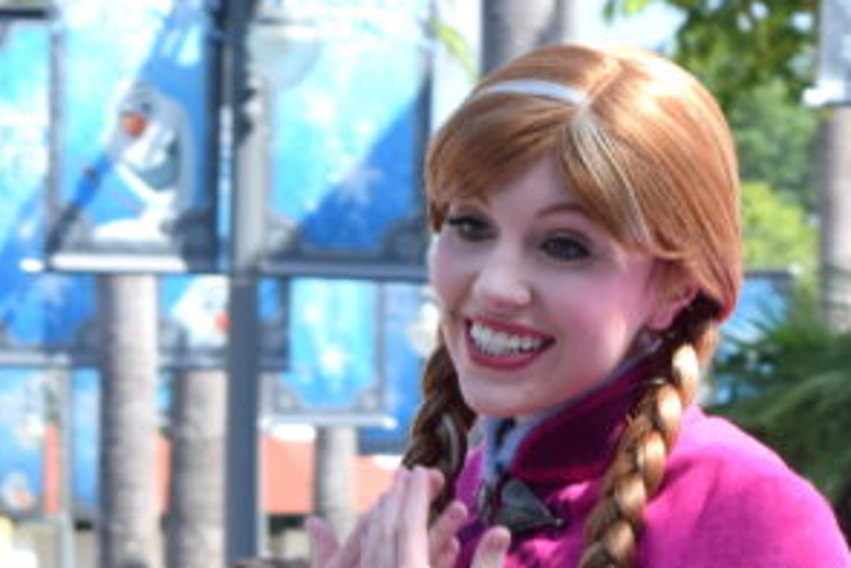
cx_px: 464
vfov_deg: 4.8
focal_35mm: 287
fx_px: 6781
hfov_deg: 7.2
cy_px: 719
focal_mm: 55
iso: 100
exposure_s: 1/200
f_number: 7.1
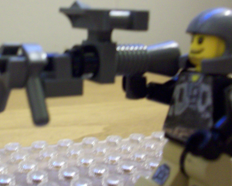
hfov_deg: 27.4
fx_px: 467
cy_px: 60
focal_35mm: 68
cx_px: 53
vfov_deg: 22.4
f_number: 2.8
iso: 200
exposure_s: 1/8
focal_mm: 6.2
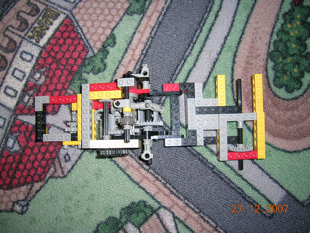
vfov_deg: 40.7
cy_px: 116
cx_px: 155
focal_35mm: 35
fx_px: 313
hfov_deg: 52.6
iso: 50
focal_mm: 5.4
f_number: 2.8
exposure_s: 1/60.1
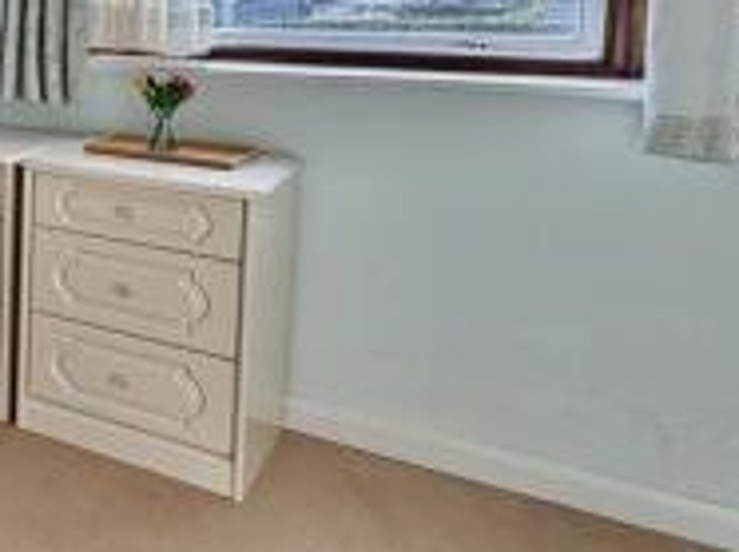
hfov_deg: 27.1
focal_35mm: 44
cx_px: -411
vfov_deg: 31.1
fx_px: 938
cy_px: 42
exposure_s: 1/165
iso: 64
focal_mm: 2.22
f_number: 2.2
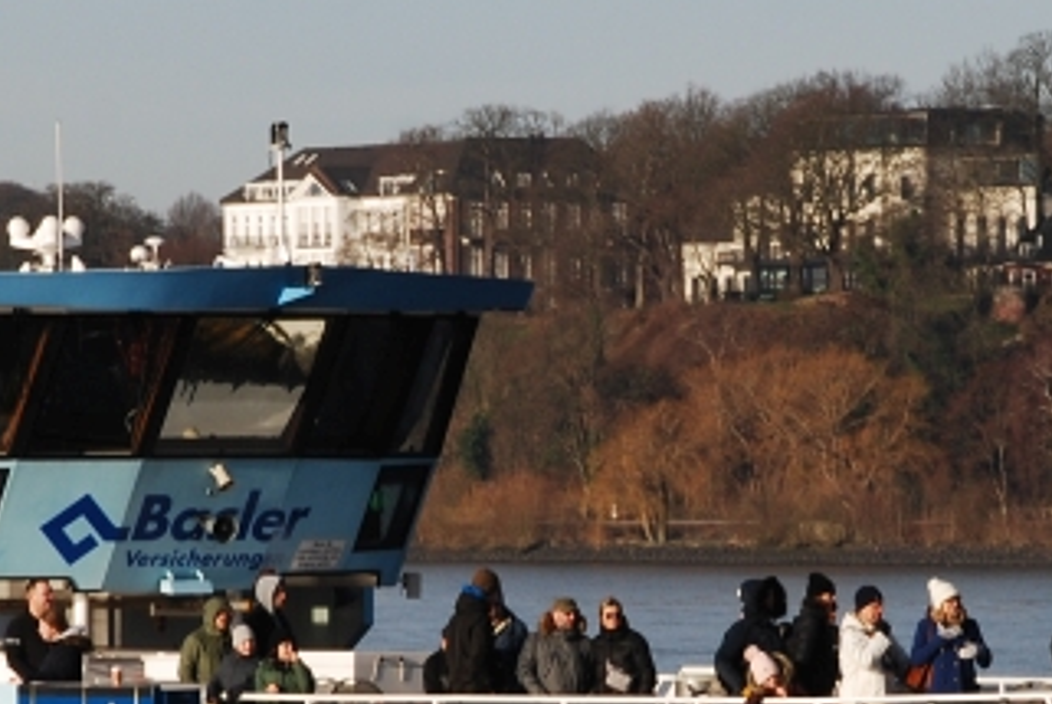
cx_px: 600
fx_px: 11898
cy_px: 529
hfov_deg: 5.1
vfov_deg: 3.4
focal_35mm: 407
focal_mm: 85
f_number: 10
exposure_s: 1/250
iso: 160
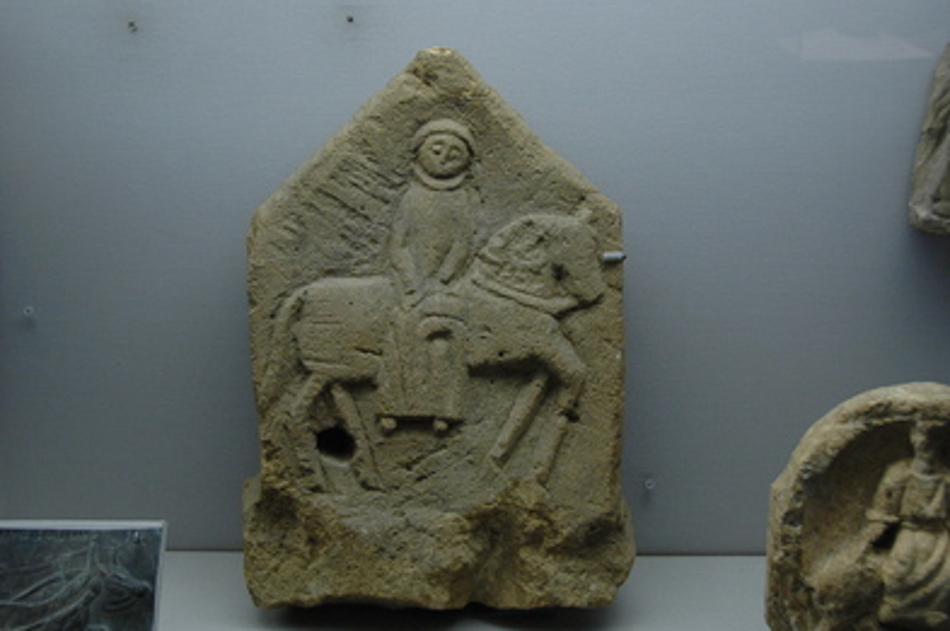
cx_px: 447
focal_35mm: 47
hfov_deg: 41.9
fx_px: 1239
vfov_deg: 28.6
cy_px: 302
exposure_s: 1/30
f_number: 4
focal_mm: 28
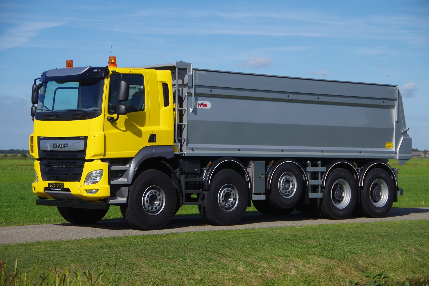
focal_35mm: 90
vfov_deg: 15.2
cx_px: 214
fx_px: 1072
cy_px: 143
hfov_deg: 22.6
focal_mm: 60
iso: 100
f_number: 4.5
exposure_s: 1/640
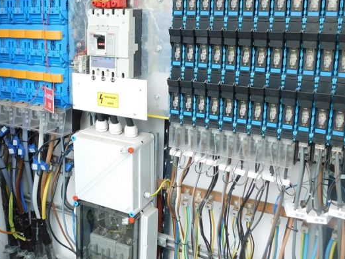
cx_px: 85
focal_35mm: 45
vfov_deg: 32.0
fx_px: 449
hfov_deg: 40.8
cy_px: 87
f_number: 3
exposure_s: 1/160
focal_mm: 4
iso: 125
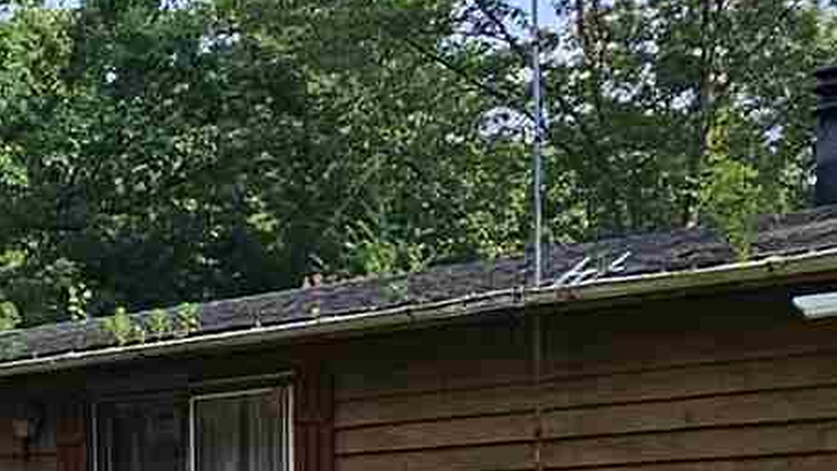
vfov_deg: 12.2
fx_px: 2109
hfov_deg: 19.4
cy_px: 681
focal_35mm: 95
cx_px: -440
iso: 50
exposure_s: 1/1513
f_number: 2.2
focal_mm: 2.2
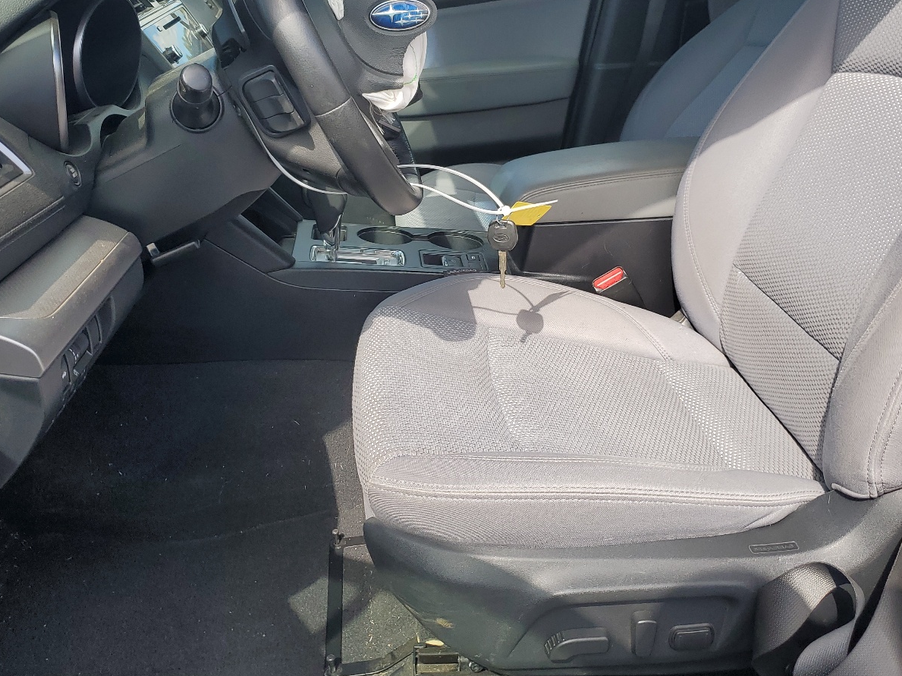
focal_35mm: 35
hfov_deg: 52.6
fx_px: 912
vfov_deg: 40.3
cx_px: 447
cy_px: 242
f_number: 1.5
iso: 50
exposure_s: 1/833
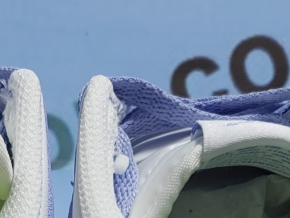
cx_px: 99
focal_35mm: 131
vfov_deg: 10.7
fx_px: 1097
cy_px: 374
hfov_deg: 15.0
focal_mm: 4.3
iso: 50
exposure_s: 1/542
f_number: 1.5
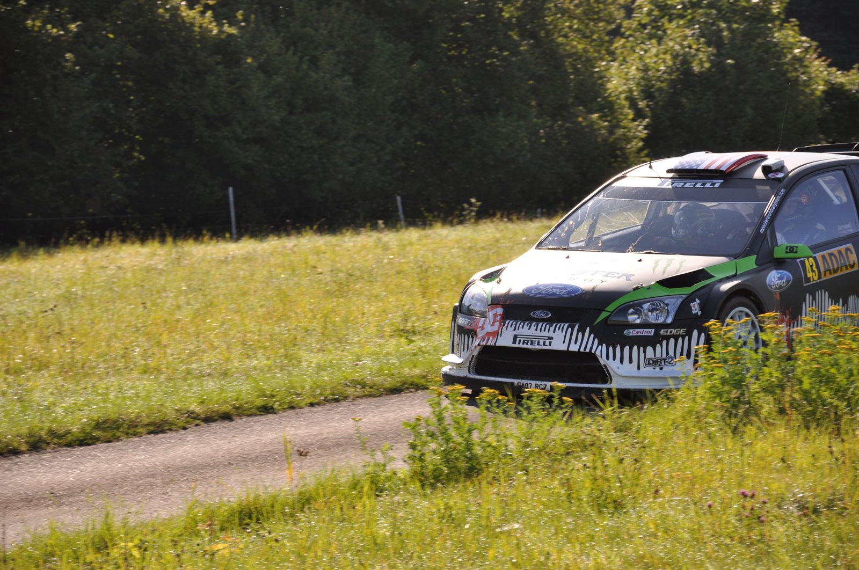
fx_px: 3753
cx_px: 430
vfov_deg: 8.7
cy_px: 285
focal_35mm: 158
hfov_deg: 13.1
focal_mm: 105
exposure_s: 1/640
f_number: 6.3
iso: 200
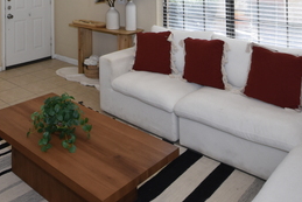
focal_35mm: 37
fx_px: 311
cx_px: 90
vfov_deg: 30.6
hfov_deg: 50.5
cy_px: -39
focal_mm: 10
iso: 320
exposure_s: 1/200
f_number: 5
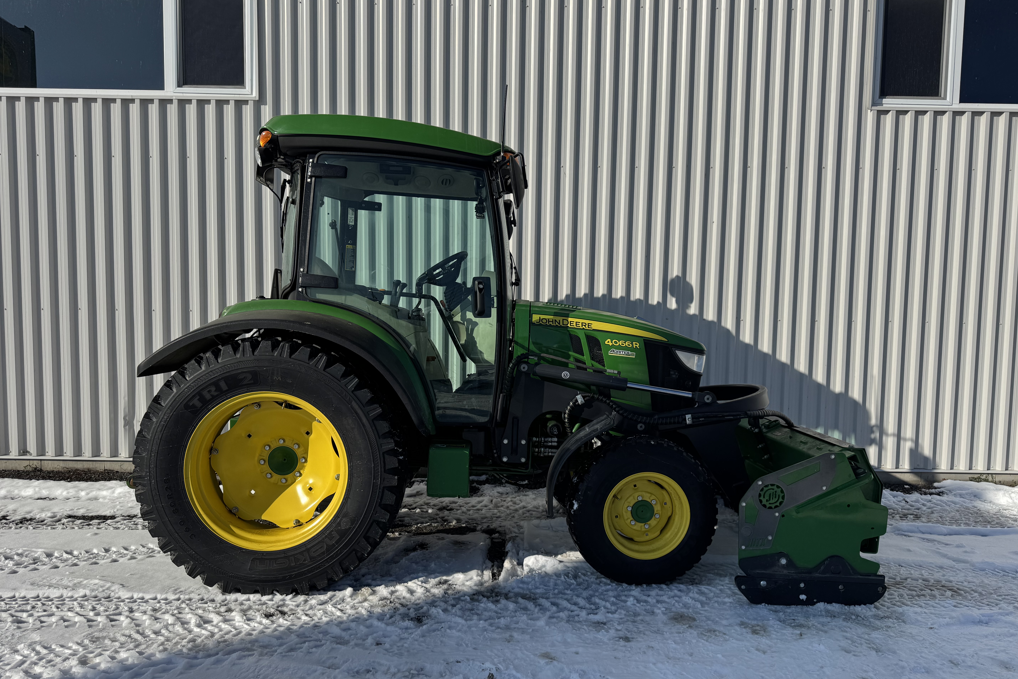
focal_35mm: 25
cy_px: 366
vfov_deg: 51.2
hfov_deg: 71.5
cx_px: 509
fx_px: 707
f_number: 1.78
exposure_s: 1/10417
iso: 80
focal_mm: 6.76
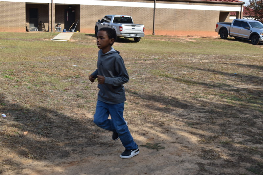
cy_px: 88
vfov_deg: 25.8
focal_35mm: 52
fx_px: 384
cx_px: 132
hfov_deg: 37.8
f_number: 7.1
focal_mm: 35
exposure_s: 1/250
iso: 100
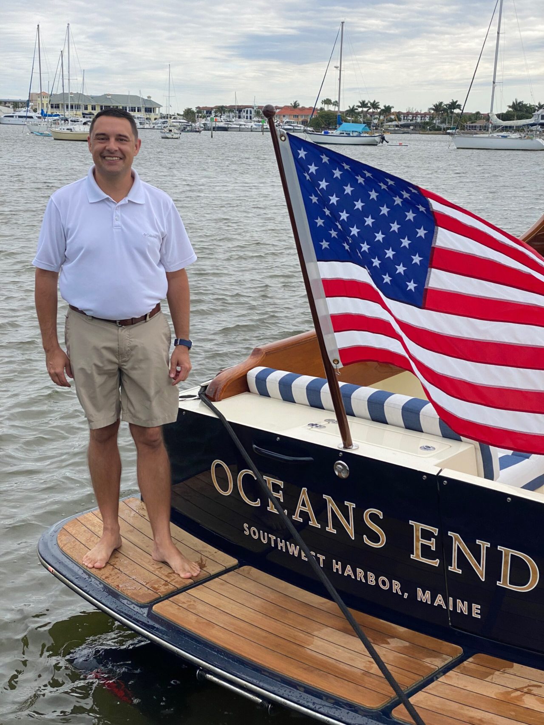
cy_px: 362
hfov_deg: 28.0
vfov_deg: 36.8
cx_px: 272
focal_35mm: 52
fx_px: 1090
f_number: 2
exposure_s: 1/1142
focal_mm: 6
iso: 20
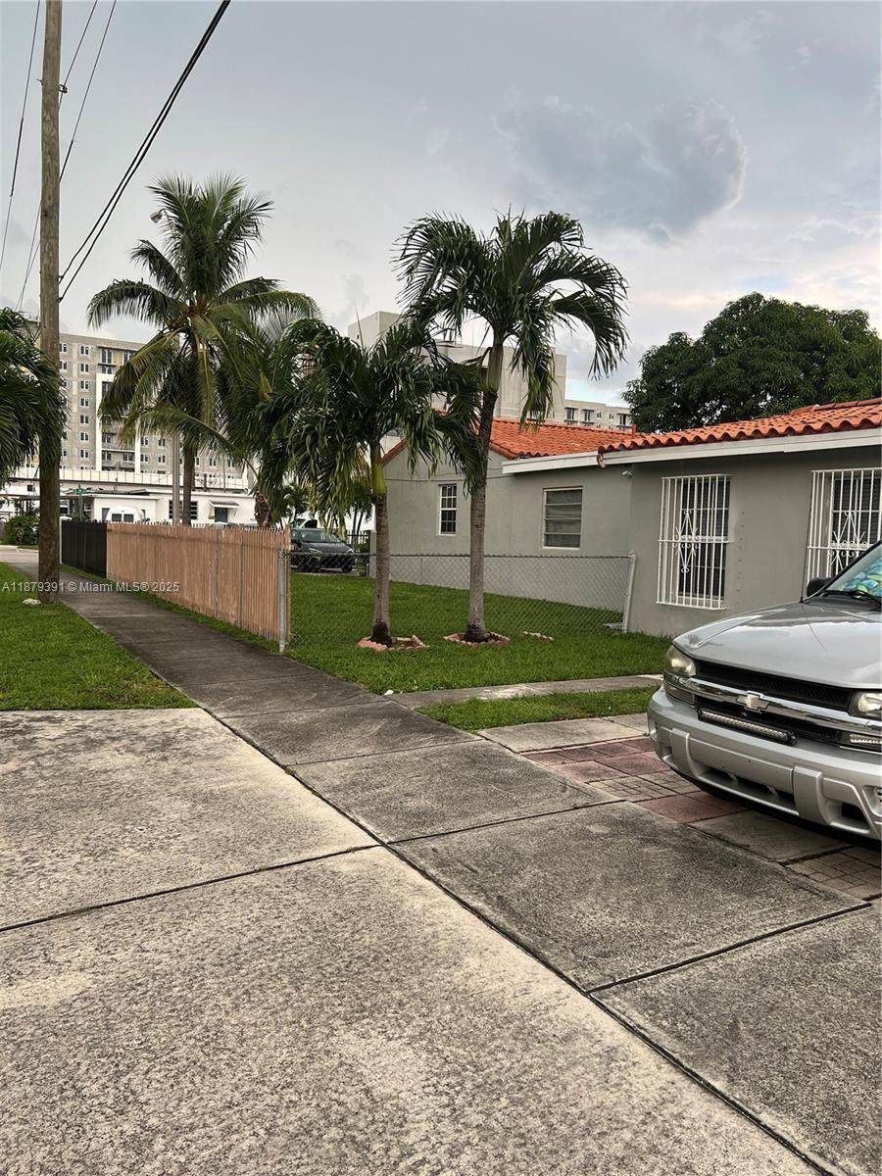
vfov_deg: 67.3
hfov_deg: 53.1
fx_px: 883
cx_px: 441
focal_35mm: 26
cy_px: 588
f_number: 1.5
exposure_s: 1/227
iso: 40
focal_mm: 5.7
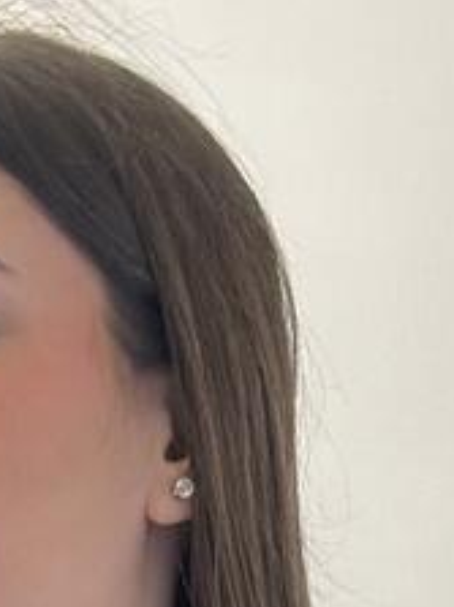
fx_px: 3063
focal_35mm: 175
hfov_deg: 8.4
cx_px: -118
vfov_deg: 9.2
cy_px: 1777
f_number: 1.5
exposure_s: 1/100
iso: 50
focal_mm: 5.7
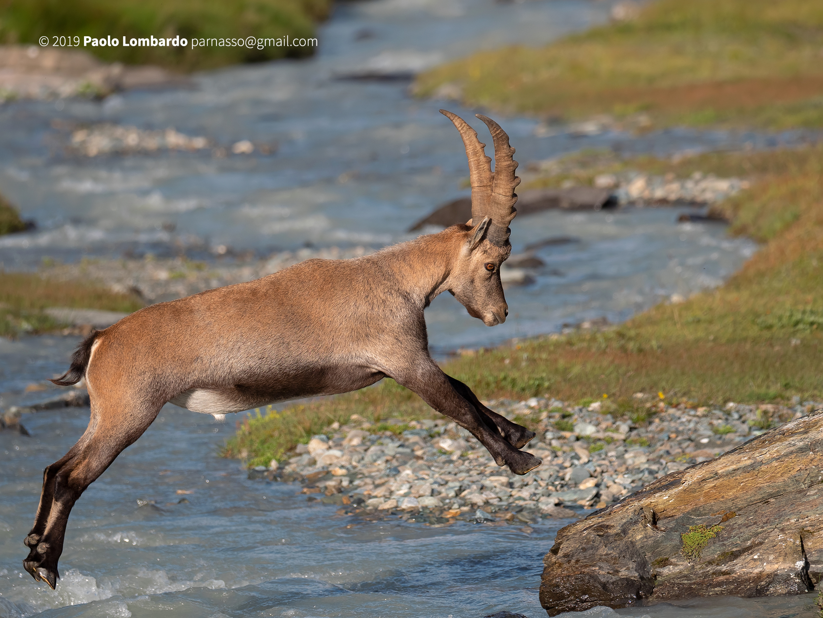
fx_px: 14289
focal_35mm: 601
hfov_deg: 3.3
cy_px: 309
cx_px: 412
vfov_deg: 2.5
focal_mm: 300
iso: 320
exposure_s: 1/2500
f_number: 4
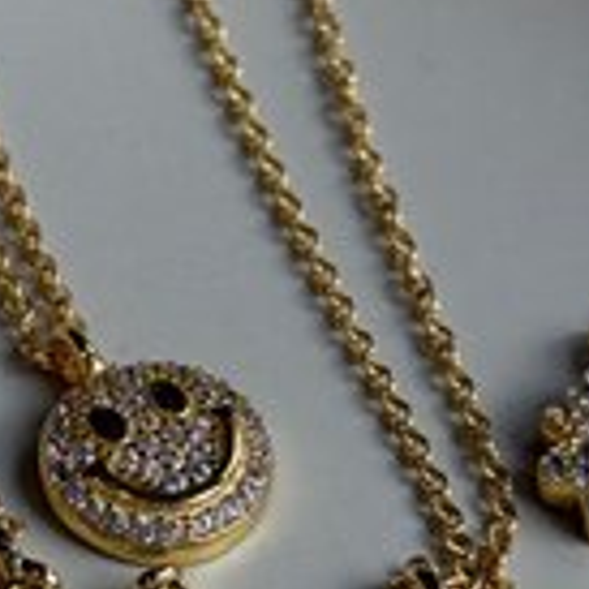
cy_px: 292
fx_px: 3812
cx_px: 39
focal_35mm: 198
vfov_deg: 8.8
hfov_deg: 8.8
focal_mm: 6.76
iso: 80
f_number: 1.78
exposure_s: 1/281
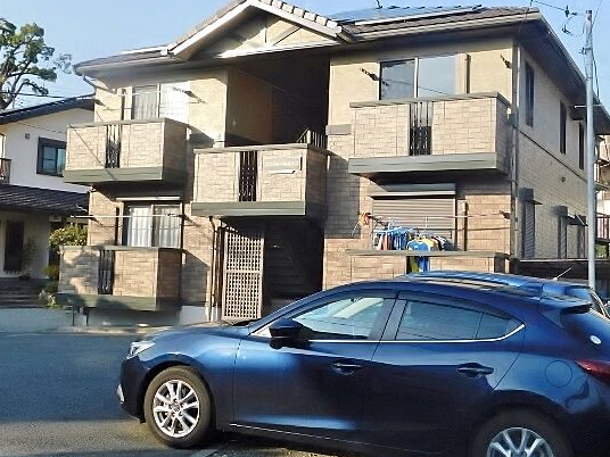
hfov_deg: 43.7
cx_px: 356
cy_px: 214
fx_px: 758
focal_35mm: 43
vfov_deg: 33.6
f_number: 3.5
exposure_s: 1/640
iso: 125
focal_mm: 6.3
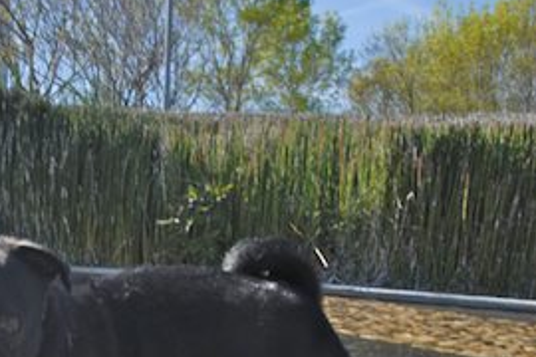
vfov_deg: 26.1
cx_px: 46
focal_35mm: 50
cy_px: 325
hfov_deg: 36.9
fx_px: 744
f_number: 8
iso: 100
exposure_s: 1/160
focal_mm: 18
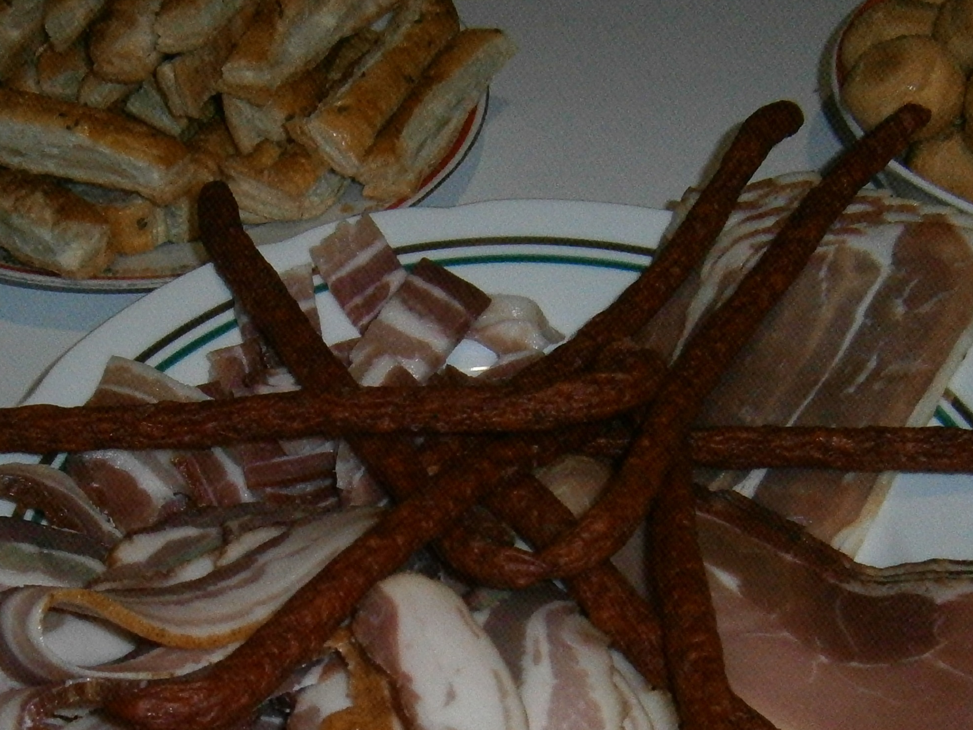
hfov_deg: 35.4
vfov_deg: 26.2
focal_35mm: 54
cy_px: 641
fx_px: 1518
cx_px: 366
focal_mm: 4.7
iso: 400
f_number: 2.8
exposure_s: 1/250
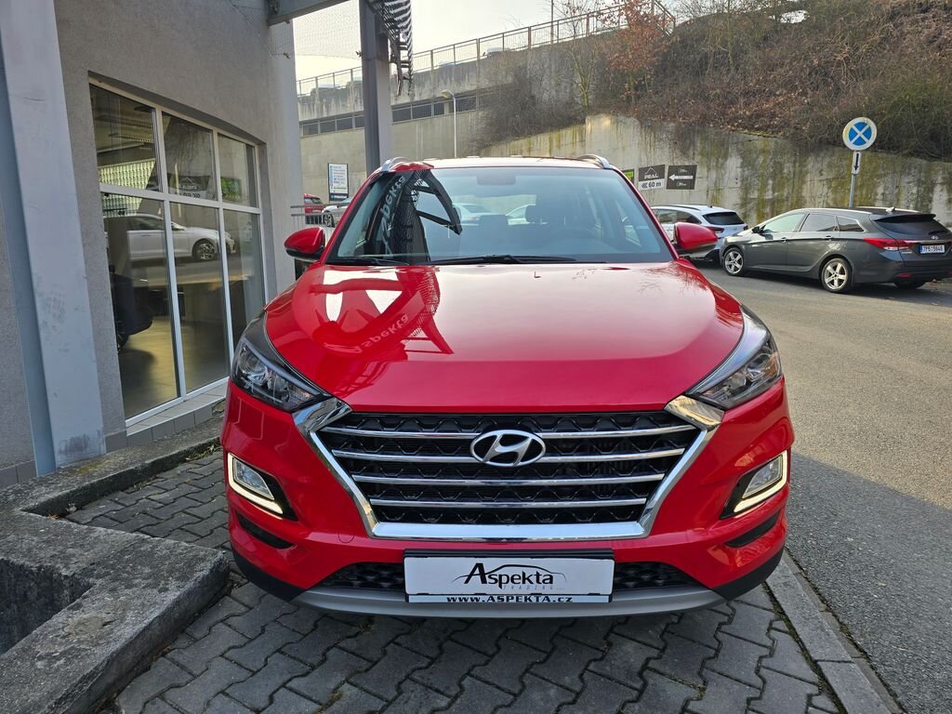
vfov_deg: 58.9
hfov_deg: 73.9
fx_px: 633
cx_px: 476
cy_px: 357
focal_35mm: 23
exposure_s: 1/297
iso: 12
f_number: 1.7
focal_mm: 6.3
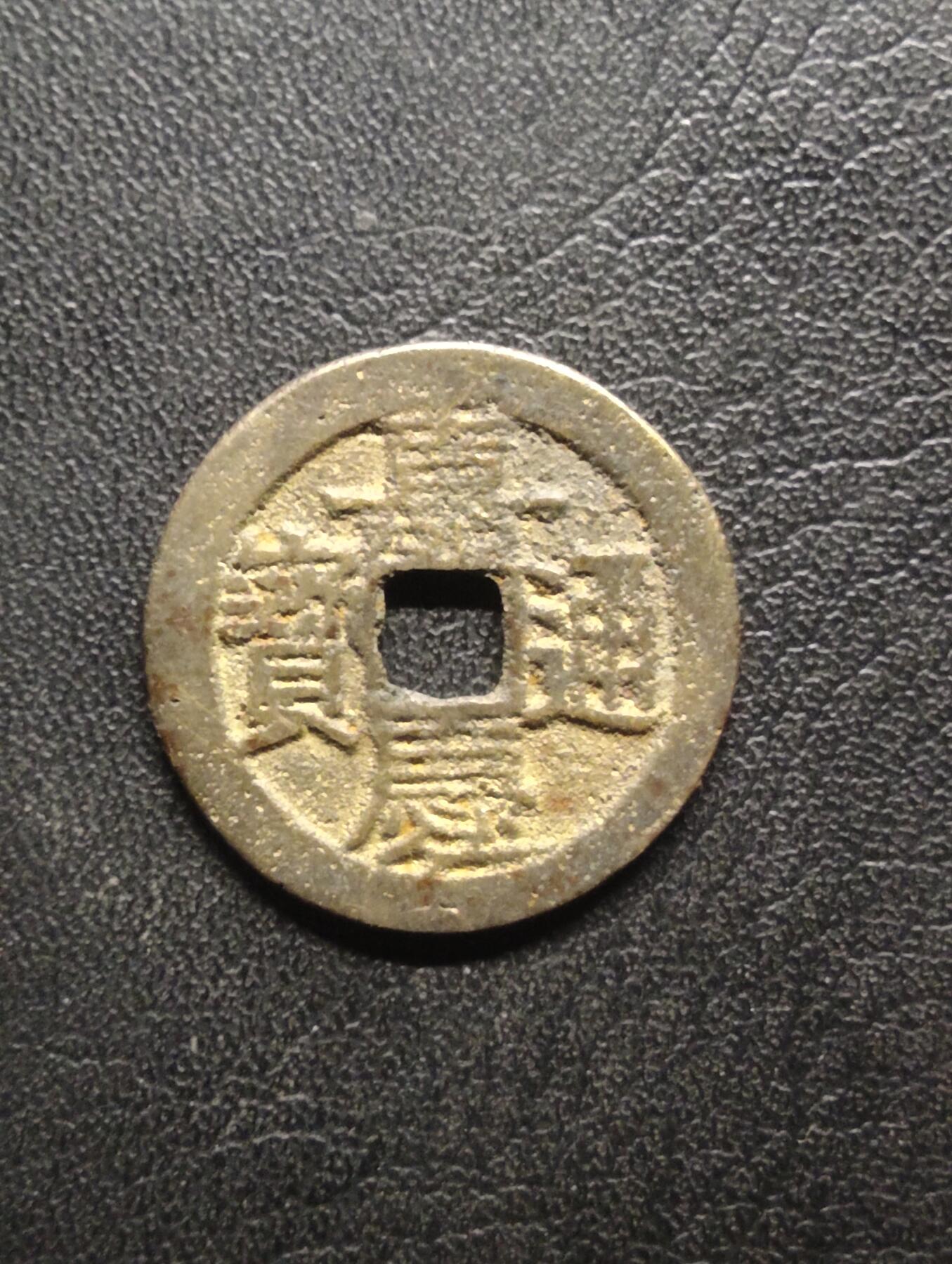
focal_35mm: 50
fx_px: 1829
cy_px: 632
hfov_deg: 29.2
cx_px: 476
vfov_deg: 38.1
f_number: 2.2
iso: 1250
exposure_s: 1/20
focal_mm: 3.42
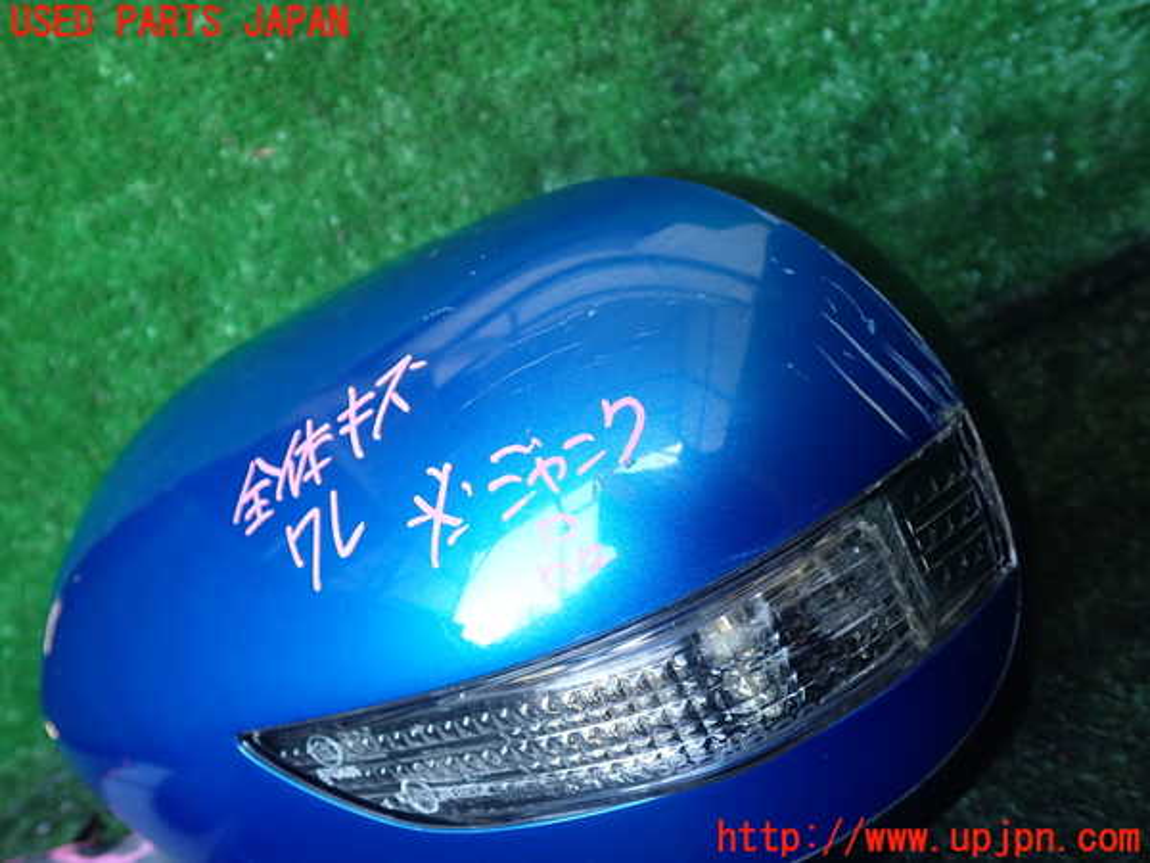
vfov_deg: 46.8
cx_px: 575
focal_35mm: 30
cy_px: 432
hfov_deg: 60.0
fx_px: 997
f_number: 2.3
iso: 200
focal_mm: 5.4
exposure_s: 1/50
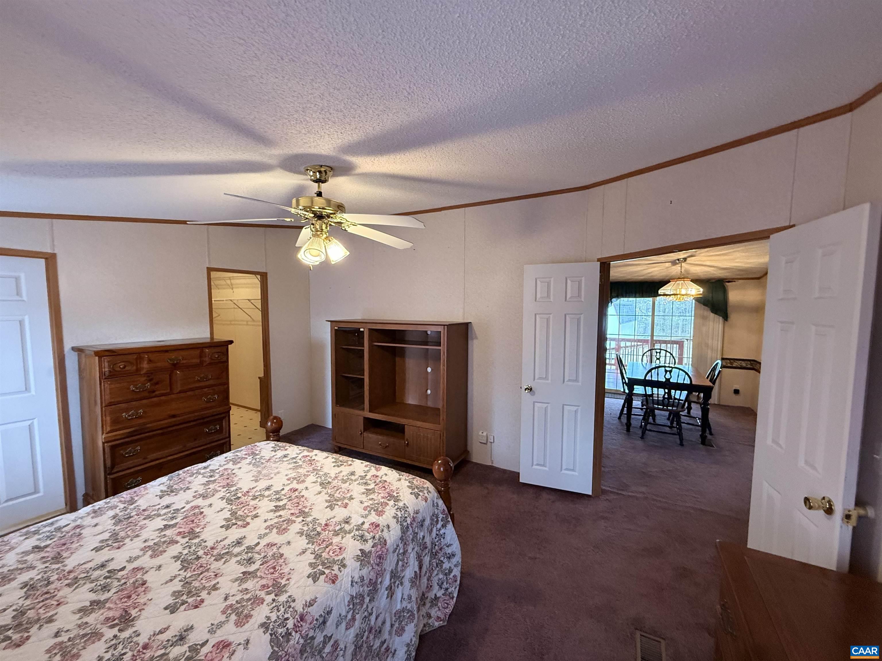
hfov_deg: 102.1
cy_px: 330
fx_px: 357
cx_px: 441
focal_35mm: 14
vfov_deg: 85.7
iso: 500
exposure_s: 1/120
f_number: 2.2
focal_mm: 2.22
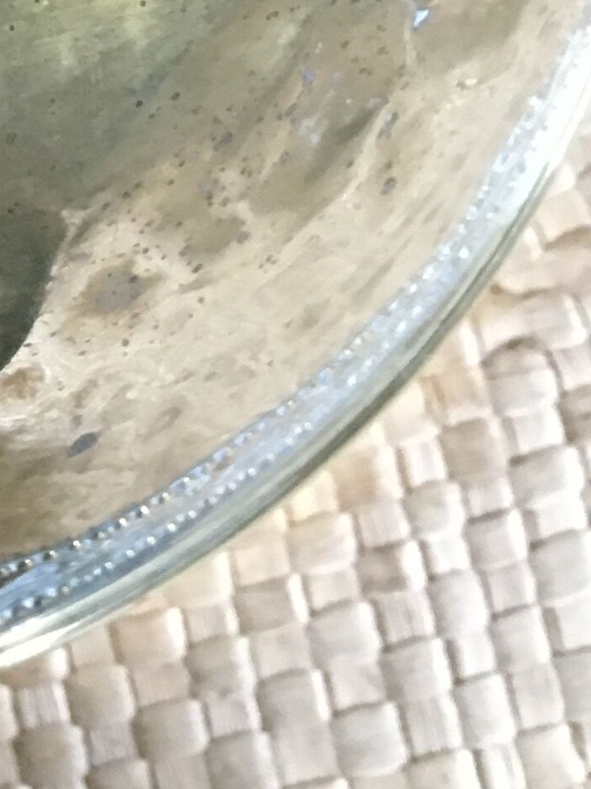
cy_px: -445
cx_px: -432
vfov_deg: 14.6
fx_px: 2823
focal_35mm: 124
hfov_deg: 11.2
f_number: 2.2
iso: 400
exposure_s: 1/17
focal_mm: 4.15
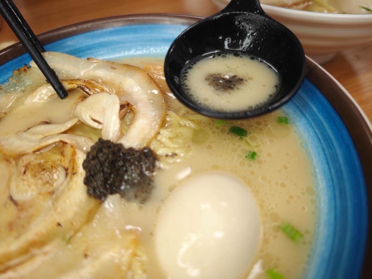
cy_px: 140
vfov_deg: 58.9
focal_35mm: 23
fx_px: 247
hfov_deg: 73.9
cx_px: 186
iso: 250
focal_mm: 8.72
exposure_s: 1/120
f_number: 1.63
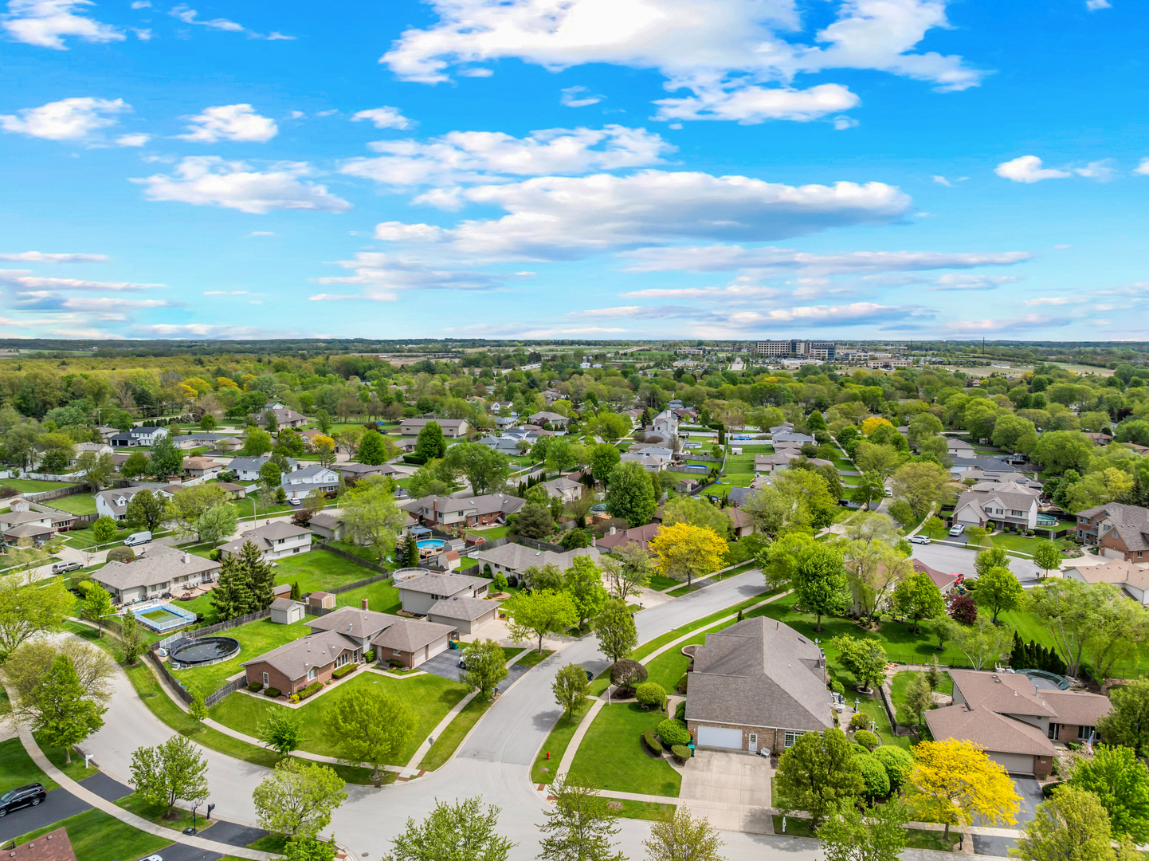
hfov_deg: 71.6
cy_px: 430
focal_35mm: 24
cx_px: 574
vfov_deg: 56.8
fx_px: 796
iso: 100
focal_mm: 12.29
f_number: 2.8
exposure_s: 1/3200
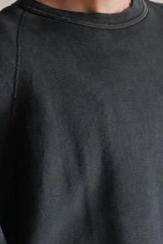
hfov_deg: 4.7
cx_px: 90
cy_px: 233
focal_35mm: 290
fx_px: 1969
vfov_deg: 7.1
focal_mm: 52
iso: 1600
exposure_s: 1/125
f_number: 4
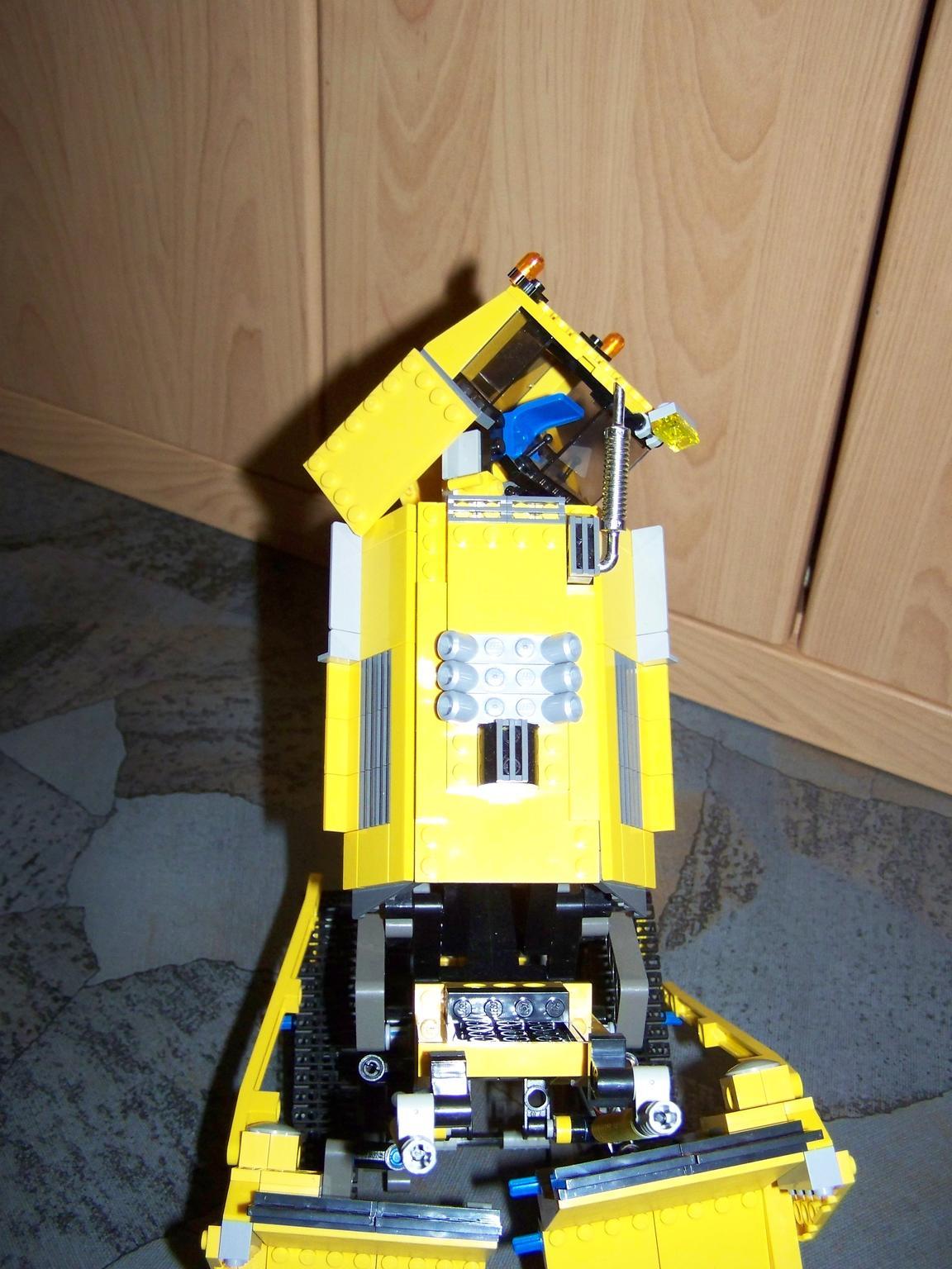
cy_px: 634
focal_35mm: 38
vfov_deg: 49.0
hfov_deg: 37.7
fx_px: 1393
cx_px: 476
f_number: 2.8
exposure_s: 1/30
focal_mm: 6.3
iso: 200
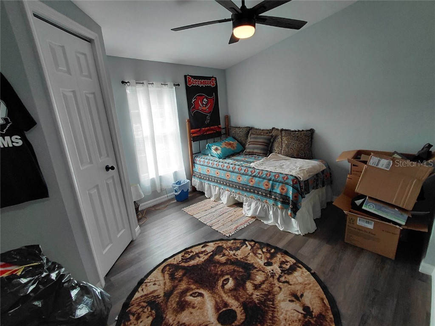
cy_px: 163
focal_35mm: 16
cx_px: 218
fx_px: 201
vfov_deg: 78.1
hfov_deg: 94.5
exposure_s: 1/60
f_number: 2.2
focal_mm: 1.64
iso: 50
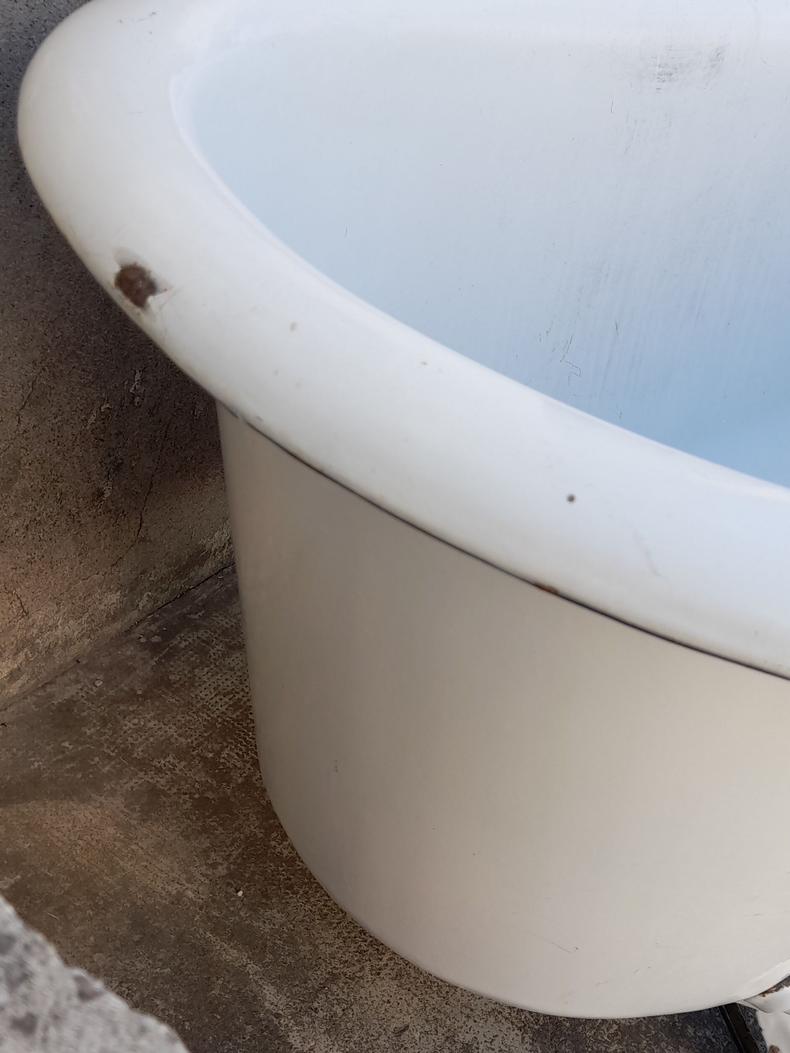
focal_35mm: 40
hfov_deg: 35.9
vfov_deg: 46.8
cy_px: 520
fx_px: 1217
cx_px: 432
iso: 20
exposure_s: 1/147
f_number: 2
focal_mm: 4.6
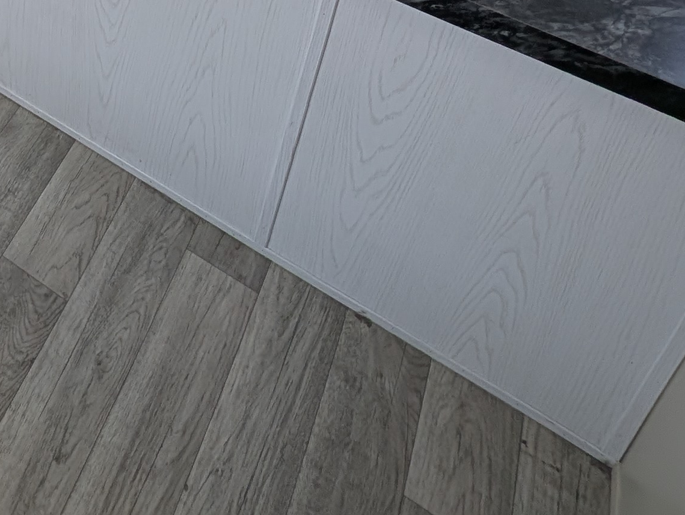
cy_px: -328
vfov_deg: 23.6
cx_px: -79
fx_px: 852
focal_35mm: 43
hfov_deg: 36.6
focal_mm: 2.23
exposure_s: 1/60
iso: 54
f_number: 1.95
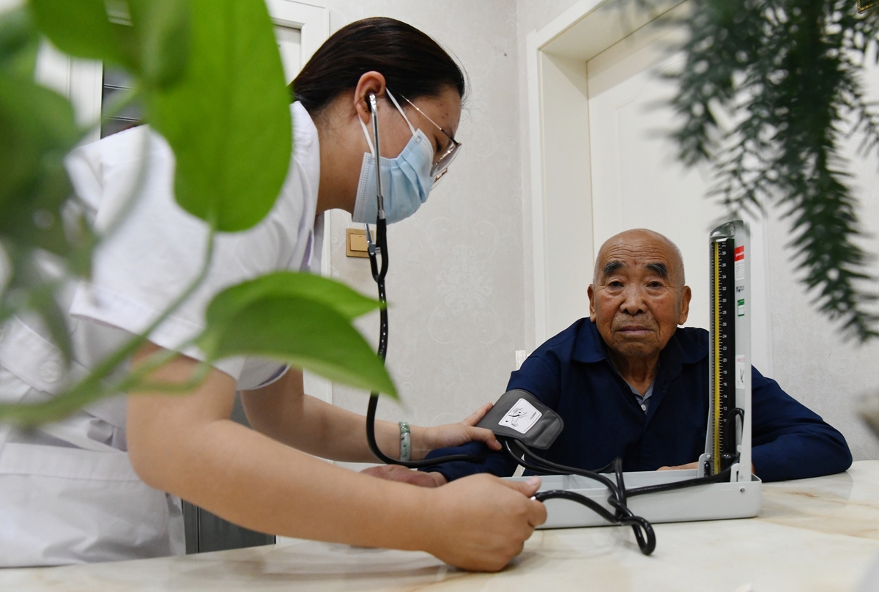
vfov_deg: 53.4
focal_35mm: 24
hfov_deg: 73.6
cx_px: 440
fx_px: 588
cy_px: 296
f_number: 5.6
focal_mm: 24
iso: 3200
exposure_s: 1/125
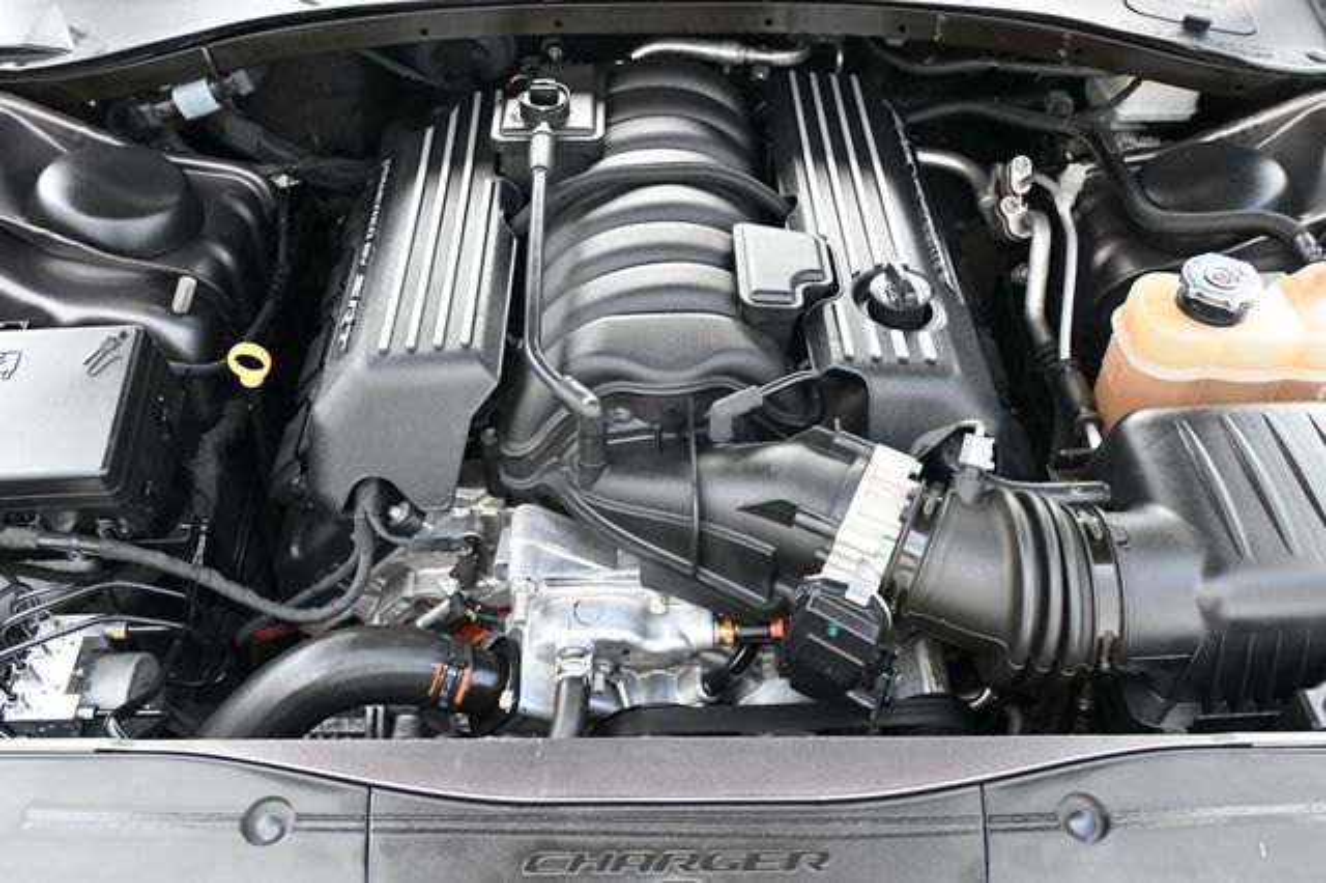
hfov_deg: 58.4
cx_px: 663
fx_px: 1187
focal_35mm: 32
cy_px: 442
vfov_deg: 40.8
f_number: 4
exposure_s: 1/125
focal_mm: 21.5
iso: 450
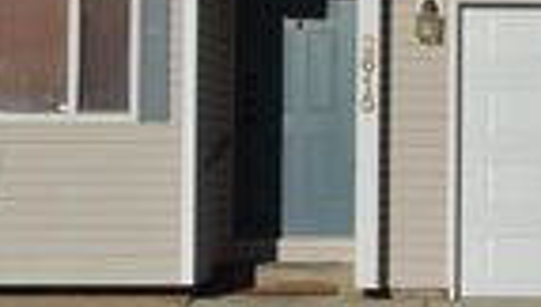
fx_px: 2515
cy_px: 25
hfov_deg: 12.2
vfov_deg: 7.0
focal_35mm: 175
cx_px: 446
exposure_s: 1/400
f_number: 10
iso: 100
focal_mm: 32
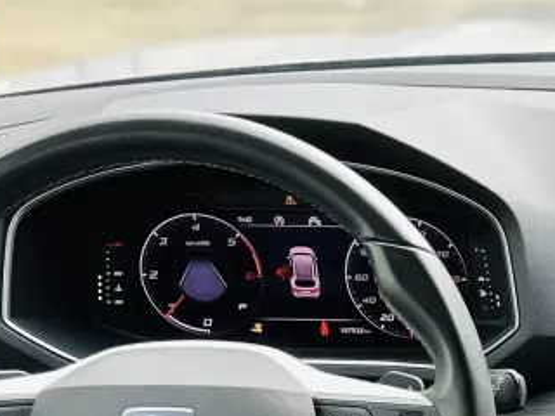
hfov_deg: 16.7
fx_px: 1732
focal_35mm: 108
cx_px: 810
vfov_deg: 13.0
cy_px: 627
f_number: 1.78
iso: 80
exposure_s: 1/238
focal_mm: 6.86
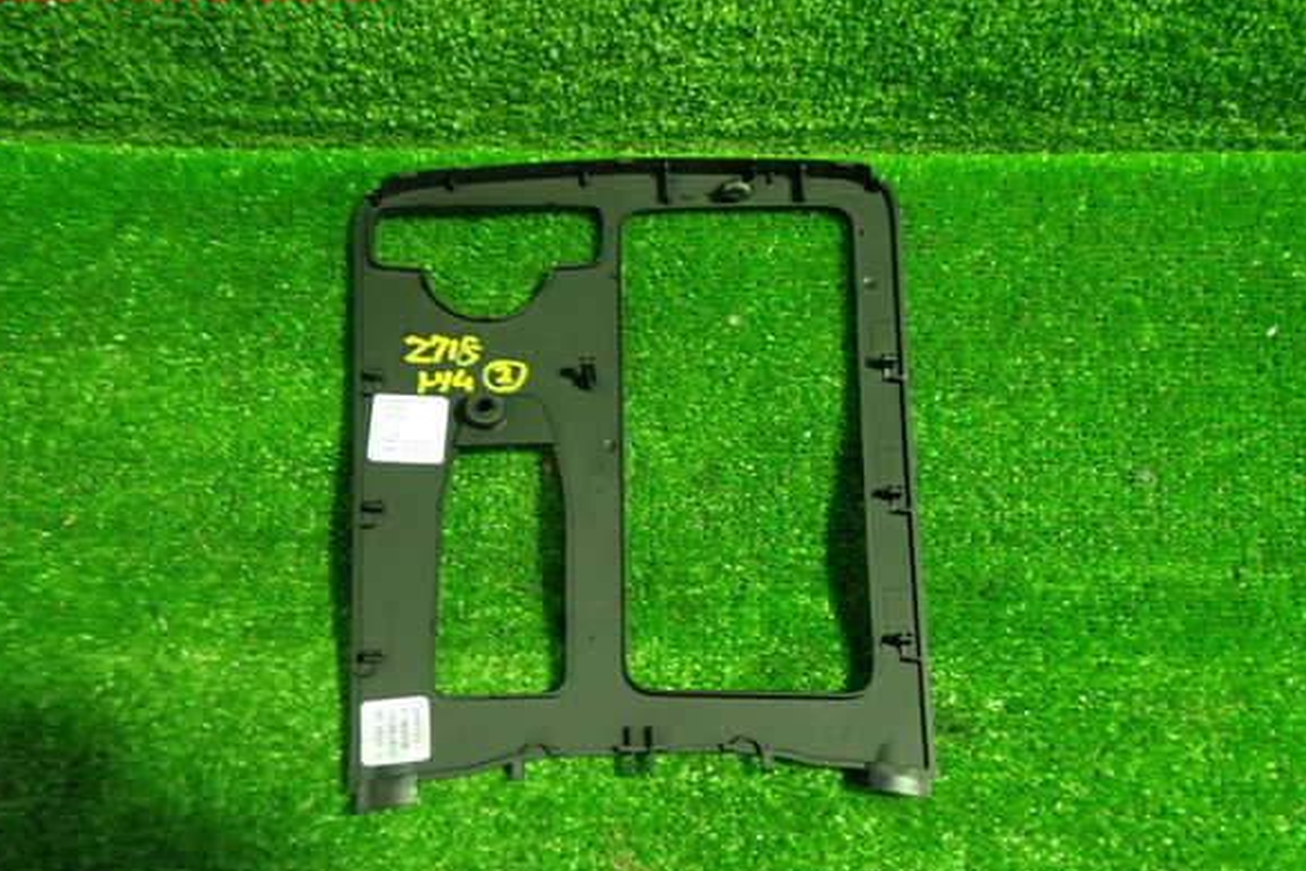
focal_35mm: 32
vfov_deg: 41.1
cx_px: 641
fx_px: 1161
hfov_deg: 58.7
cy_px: 460
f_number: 2.3
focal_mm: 5.4
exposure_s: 1/30
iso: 400
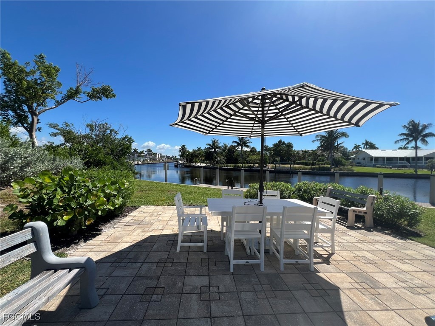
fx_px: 163
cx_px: 218
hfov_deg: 106.2
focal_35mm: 13
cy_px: 163
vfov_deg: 89.9
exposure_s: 1/1815
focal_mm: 1.57
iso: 32
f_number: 1.8
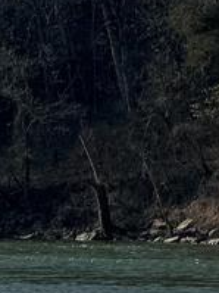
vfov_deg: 10.2
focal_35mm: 193
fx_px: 1630
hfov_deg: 6.3
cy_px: 277
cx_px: -660
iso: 80
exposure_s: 1/9009
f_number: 1.78
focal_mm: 6.86
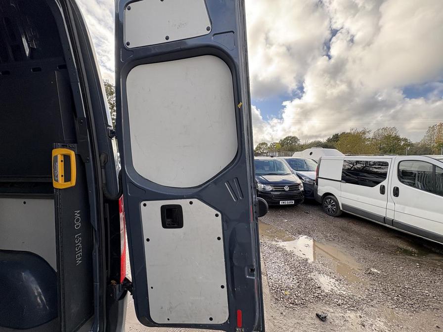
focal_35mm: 14
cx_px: 222
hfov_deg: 102.1
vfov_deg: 85.7
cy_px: 166
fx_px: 179
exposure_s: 1/354
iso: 40
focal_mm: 2.22
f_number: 2.2
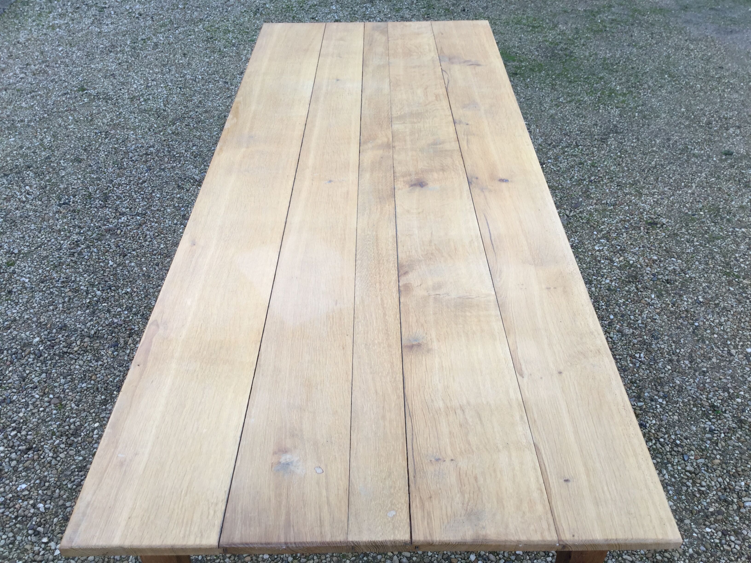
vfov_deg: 45.4
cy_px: 282
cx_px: 376
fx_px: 673
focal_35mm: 31
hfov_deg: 58.4
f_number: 2.4
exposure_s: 1/105
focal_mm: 3.3
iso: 25
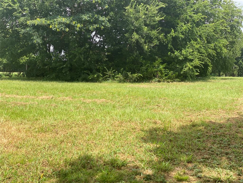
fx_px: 365
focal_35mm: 52
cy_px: 92
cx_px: 122
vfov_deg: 28.0
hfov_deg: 36.8
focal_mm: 6
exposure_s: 1/615
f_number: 2
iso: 20
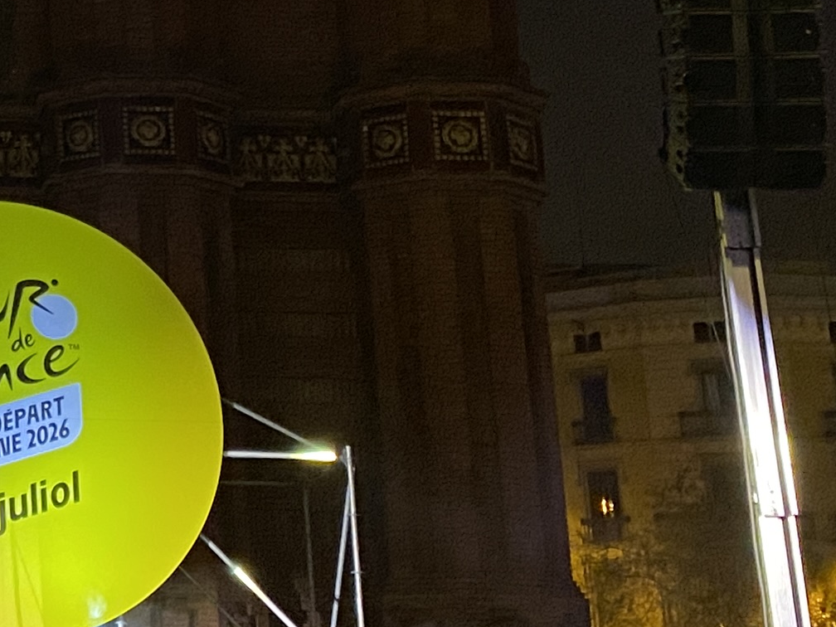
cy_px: -32
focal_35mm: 104
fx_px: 2512
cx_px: -558
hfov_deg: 16.5
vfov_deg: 14.0
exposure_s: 1/60
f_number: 1.8
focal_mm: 4.25
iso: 160
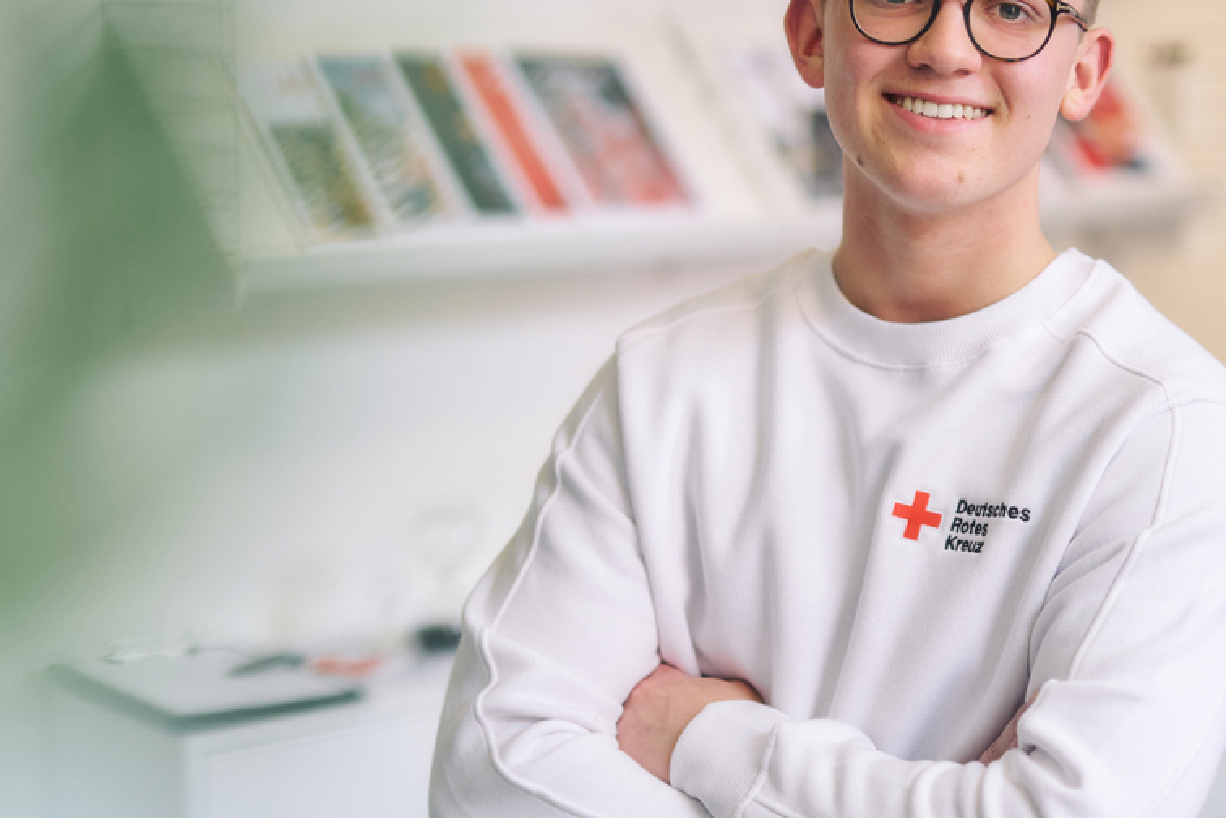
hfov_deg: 24.7
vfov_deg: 16.7
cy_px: 394
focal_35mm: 82
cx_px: 705
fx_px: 2792
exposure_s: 1/400
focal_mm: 50
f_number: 1.4
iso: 1000
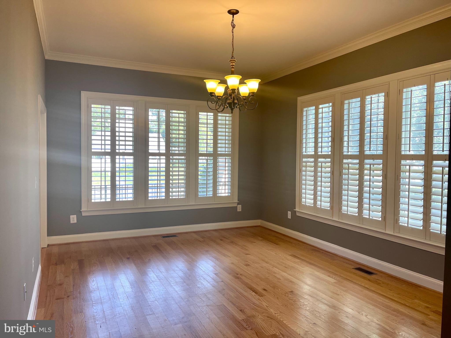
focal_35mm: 26
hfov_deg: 67.3
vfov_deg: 53.1
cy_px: 169
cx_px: 226
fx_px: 339
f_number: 1.6
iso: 64
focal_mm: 5.1
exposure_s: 1/120
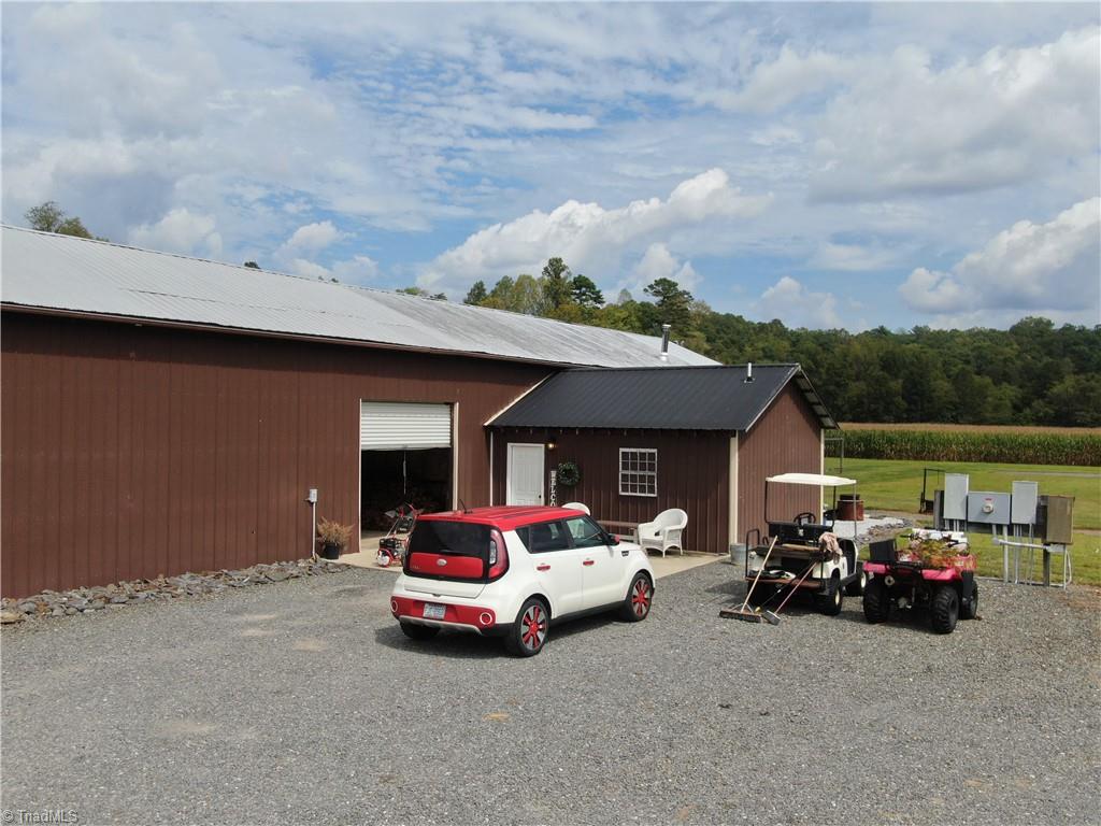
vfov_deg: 44.2
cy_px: 413
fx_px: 1018
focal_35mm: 32
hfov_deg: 56.8
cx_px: 550
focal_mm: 5.45
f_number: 3.1
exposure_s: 1/2000
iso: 110
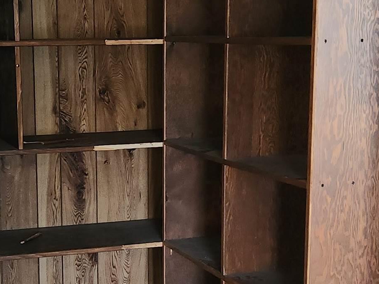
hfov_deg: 24.8
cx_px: 112
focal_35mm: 78
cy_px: 164
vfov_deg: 18.9
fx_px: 854
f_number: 1.8
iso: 160
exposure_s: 1/20
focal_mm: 5.4
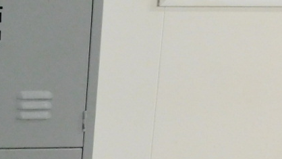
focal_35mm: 96
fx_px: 718
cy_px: -16
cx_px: -144
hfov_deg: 19.4
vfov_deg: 12.4
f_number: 3
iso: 400
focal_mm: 4
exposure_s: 1/15
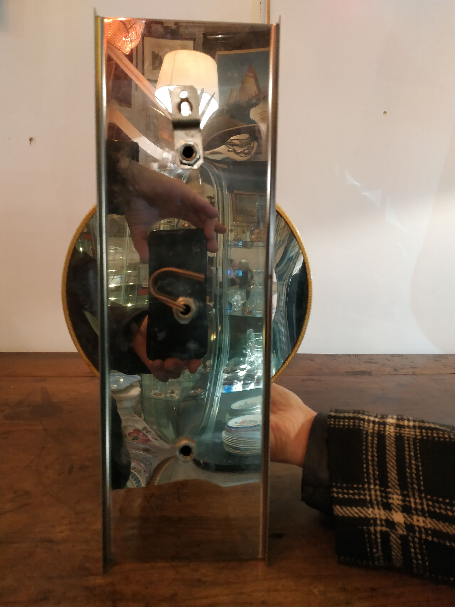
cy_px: 304
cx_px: 228
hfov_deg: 56.8
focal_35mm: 24
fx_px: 421
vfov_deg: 71.6
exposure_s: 1/25
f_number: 1.9
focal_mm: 3.94
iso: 400
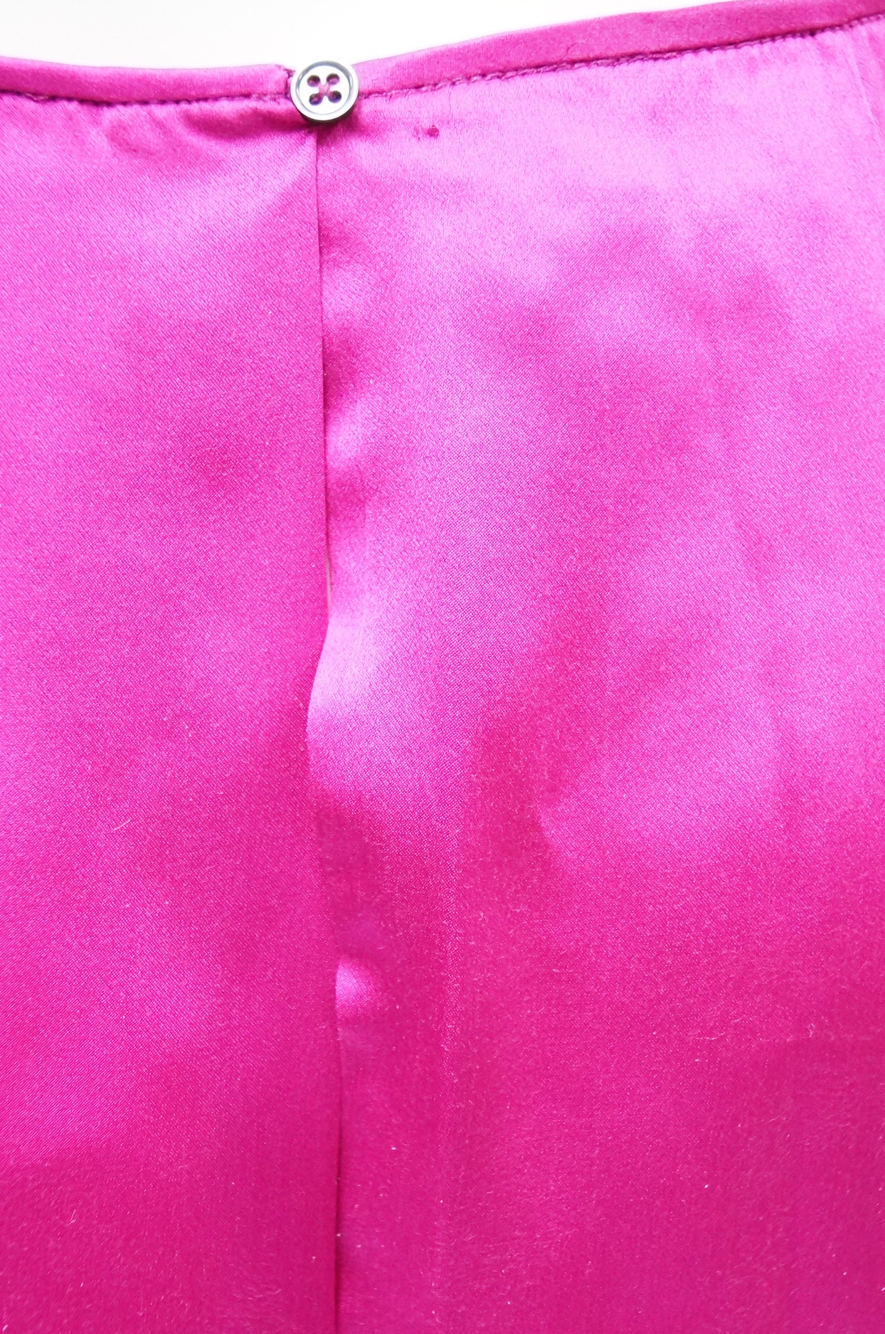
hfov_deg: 28.5
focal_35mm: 47
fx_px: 1739
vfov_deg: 42.0
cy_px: 701
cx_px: 363
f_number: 4
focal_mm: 24
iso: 2000
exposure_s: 1/60
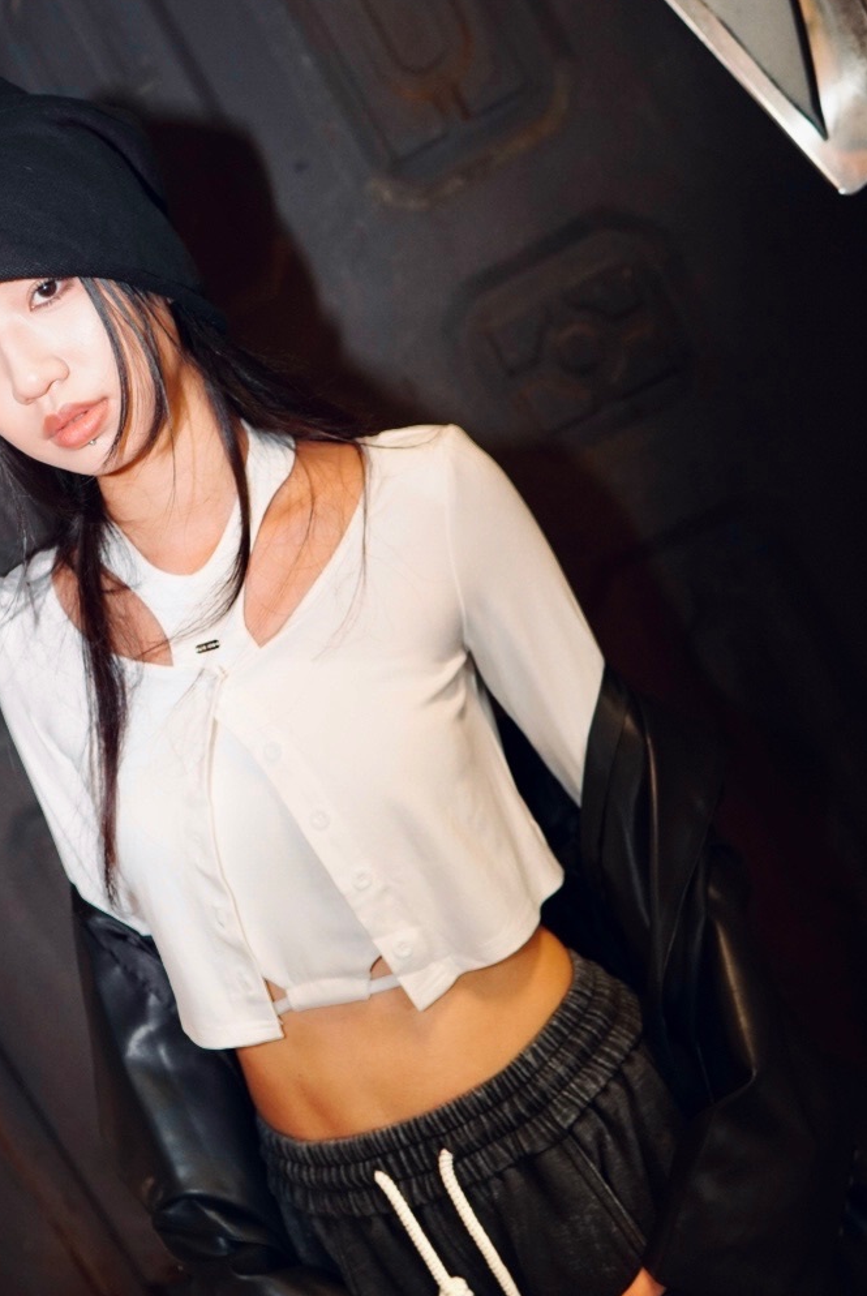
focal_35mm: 39
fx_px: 1405
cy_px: 597
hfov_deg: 34.0
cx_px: 283
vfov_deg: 49.5
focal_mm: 16
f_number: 1.8
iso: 800
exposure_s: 1/80
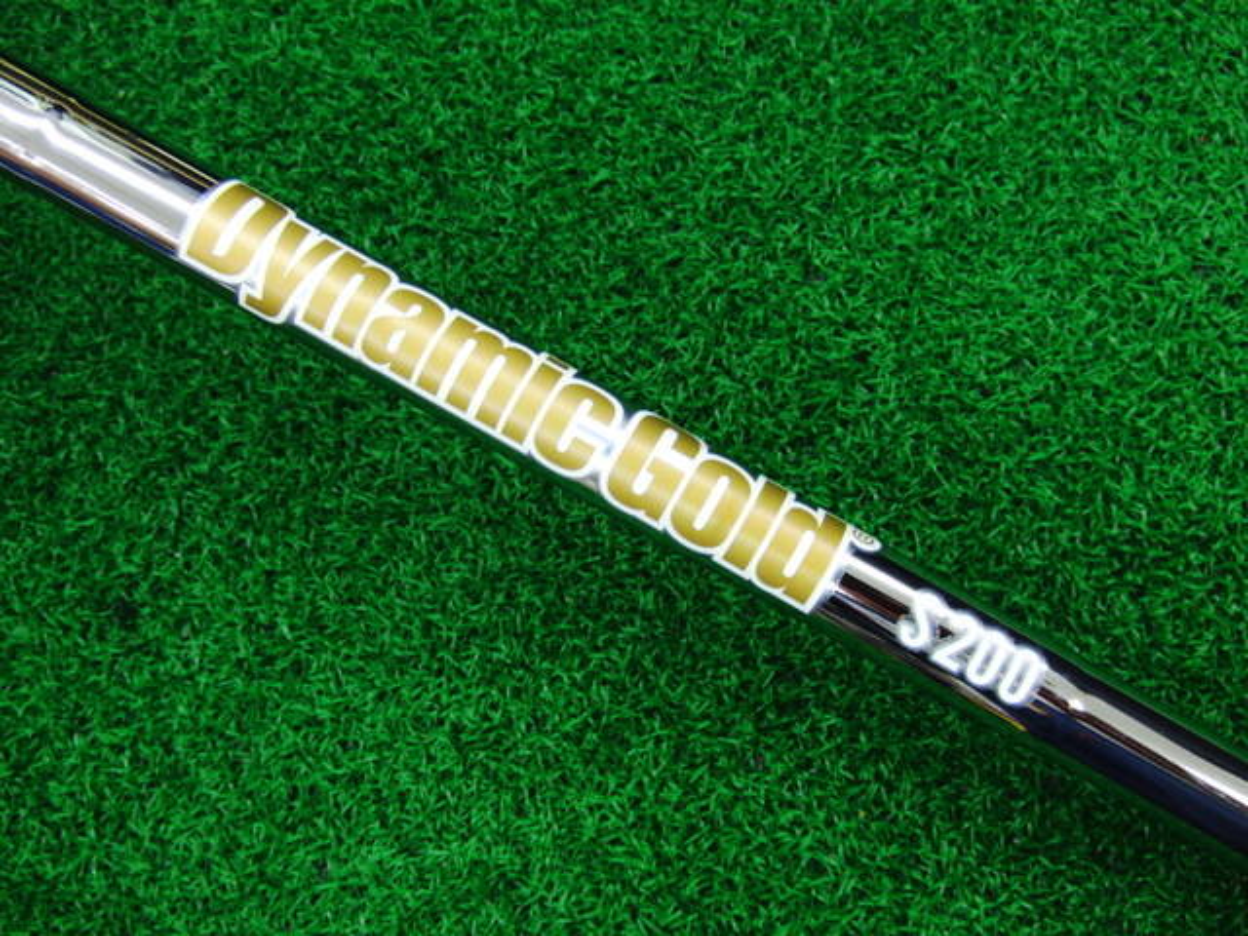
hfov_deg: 50.1
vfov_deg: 38.7
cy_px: 468
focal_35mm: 37
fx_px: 1334
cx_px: 624
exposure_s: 1/50
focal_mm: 6.42
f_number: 3.6
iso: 400
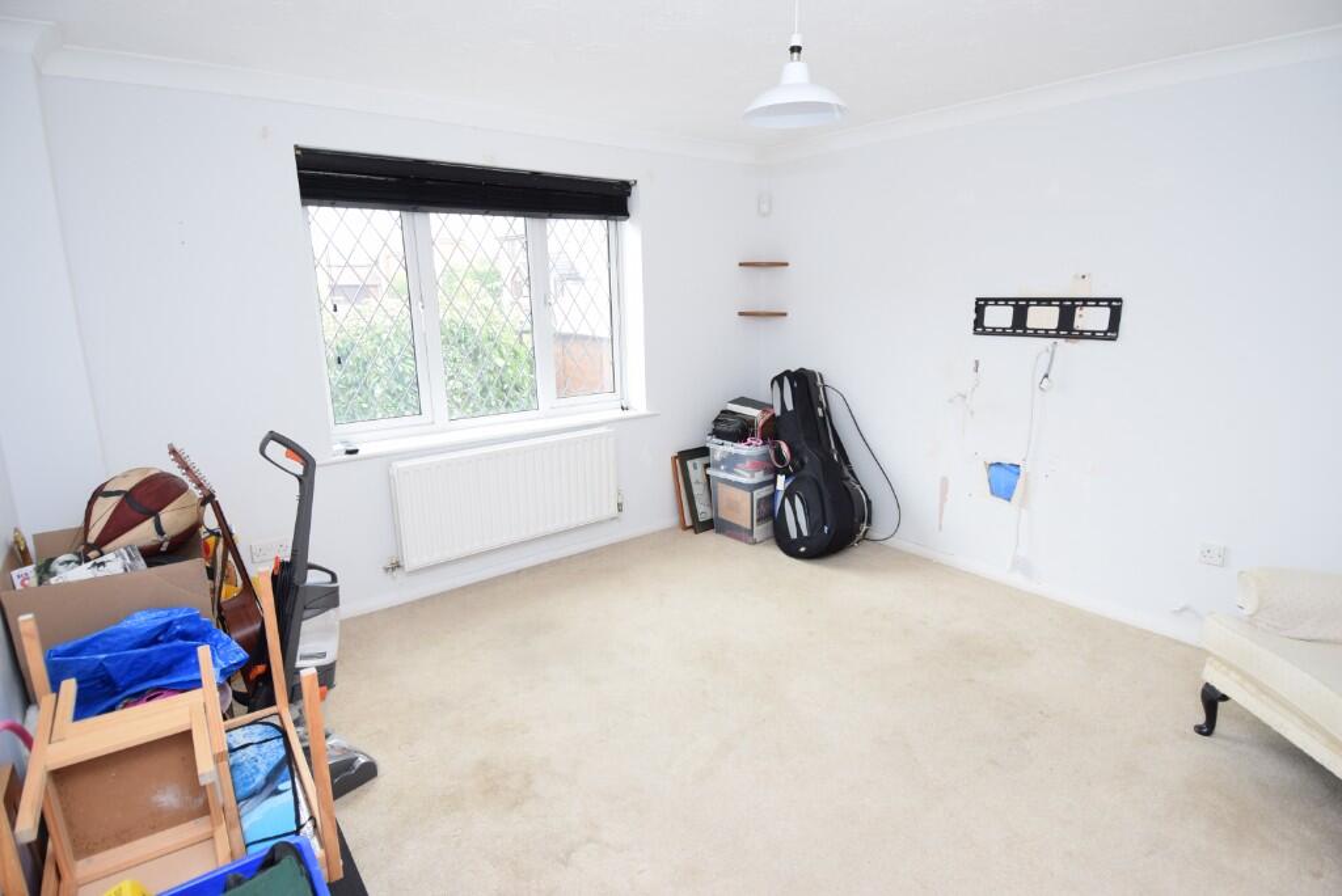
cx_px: 671
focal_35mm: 18
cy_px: 448
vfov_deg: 67.5
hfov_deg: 90.0
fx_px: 671
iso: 400
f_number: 5.6
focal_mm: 12
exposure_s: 1/125
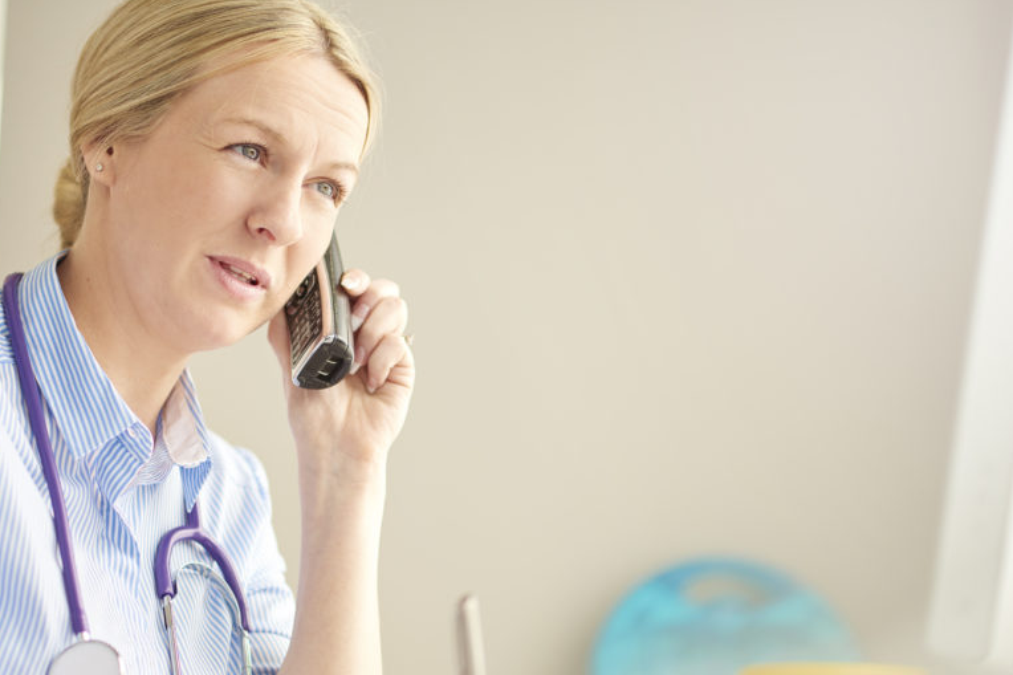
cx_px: 404
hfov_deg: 17.9
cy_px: 417
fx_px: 3207
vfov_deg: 12.0
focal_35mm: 114
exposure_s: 1/1000
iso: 200
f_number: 2
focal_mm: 85
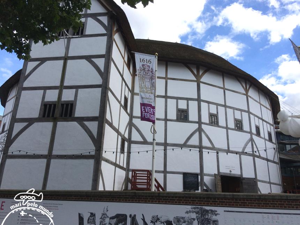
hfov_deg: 61.7
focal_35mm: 29
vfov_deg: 48.2
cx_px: 150
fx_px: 251
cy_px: 112
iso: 32
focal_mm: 4.15
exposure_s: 1/1866
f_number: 2.2
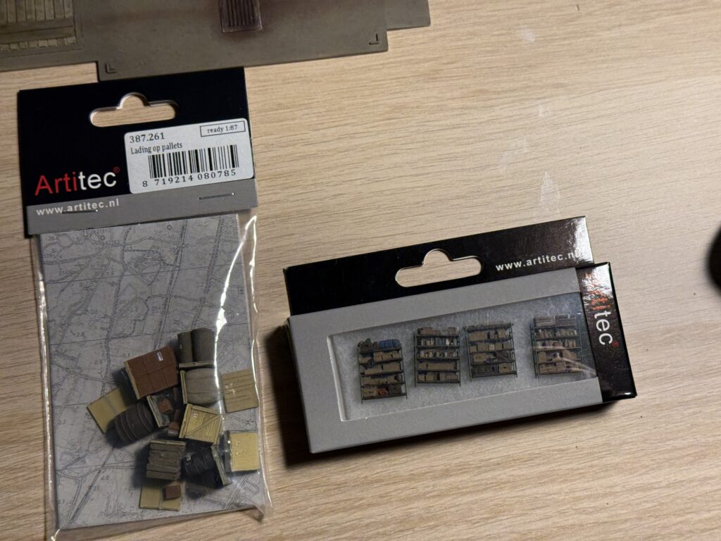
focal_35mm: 48
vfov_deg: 30.3
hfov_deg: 39.7
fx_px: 1000
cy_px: 270
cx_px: 360
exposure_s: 1/100
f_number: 1.78
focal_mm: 6.76
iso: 160
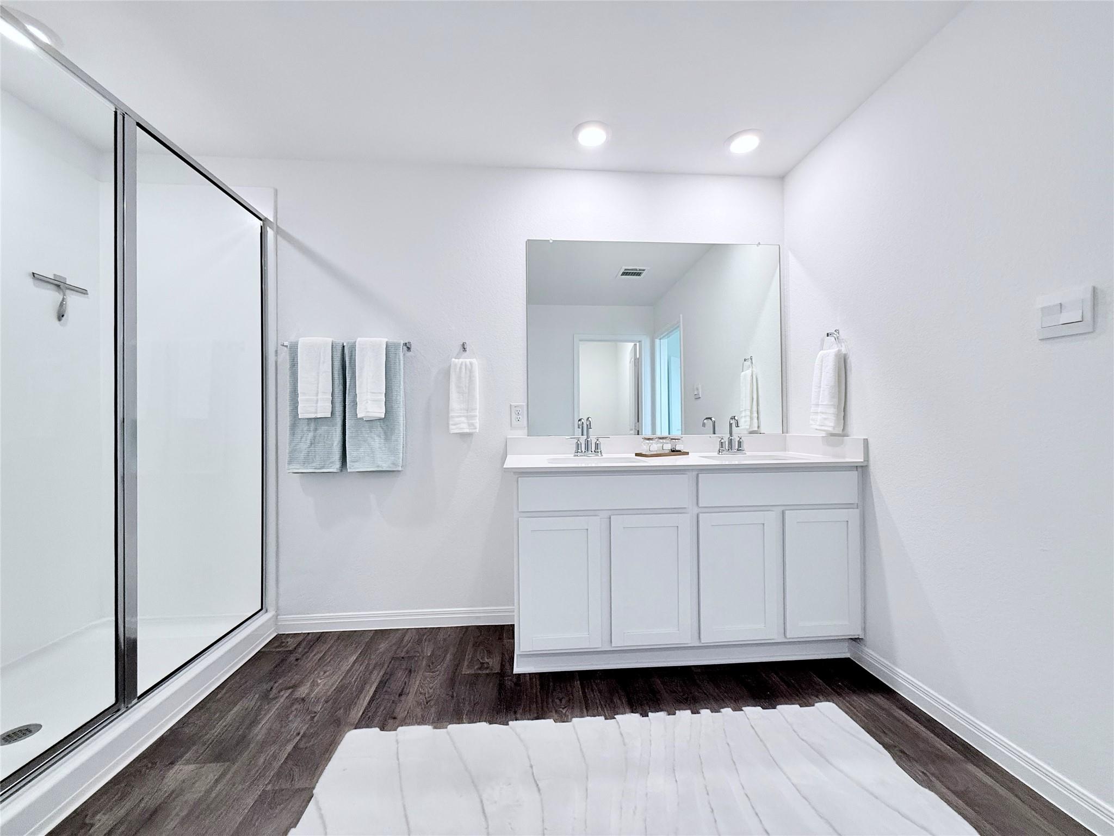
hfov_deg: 102.1
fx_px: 451
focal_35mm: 14
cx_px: 557
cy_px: 418
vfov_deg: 85.7
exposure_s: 1/120
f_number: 2.2
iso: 160
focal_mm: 2.22
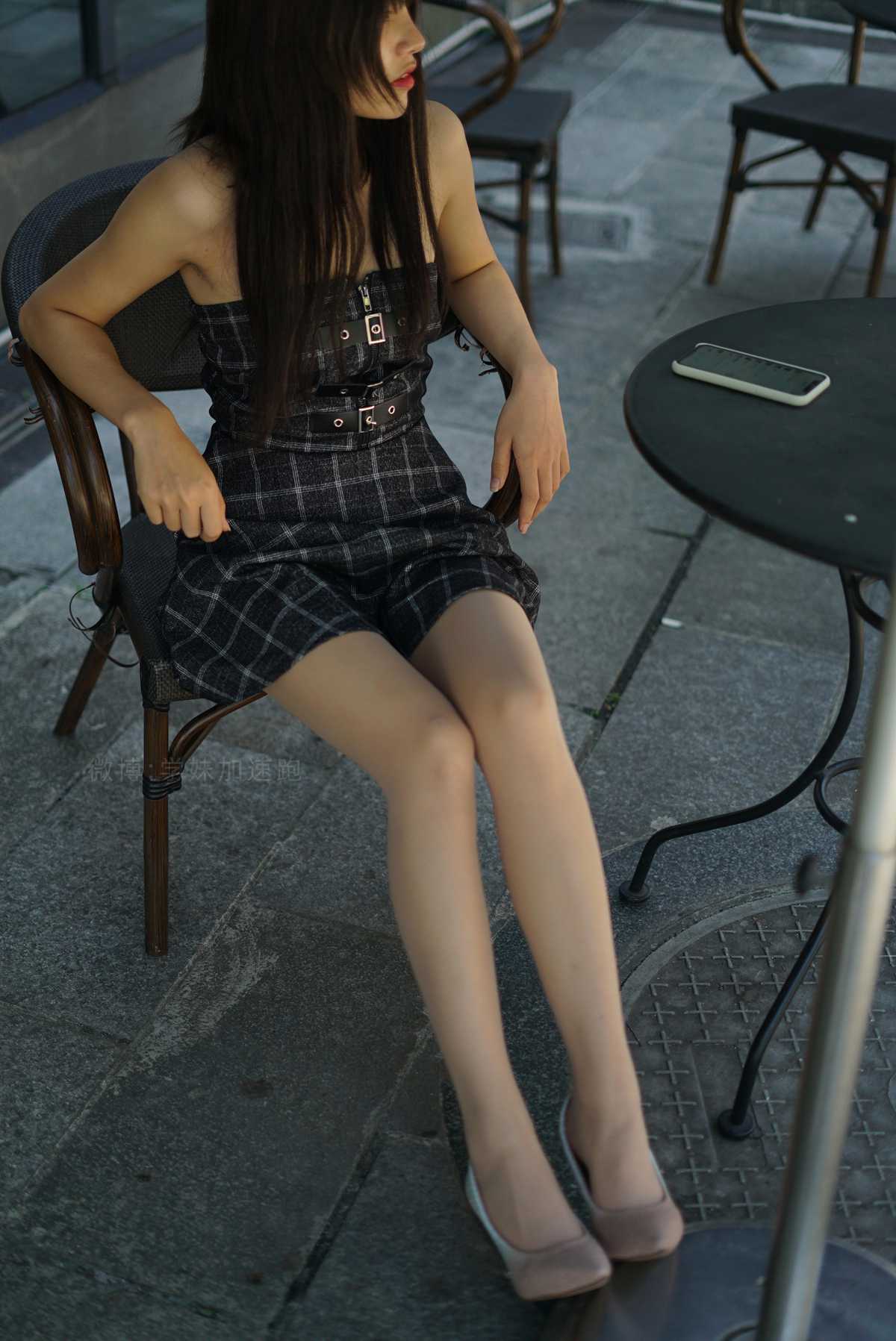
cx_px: 448
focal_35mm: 50
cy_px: 670
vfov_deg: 39.6
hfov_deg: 27.0
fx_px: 1864
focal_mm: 50
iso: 200
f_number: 1.8
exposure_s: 1/1000
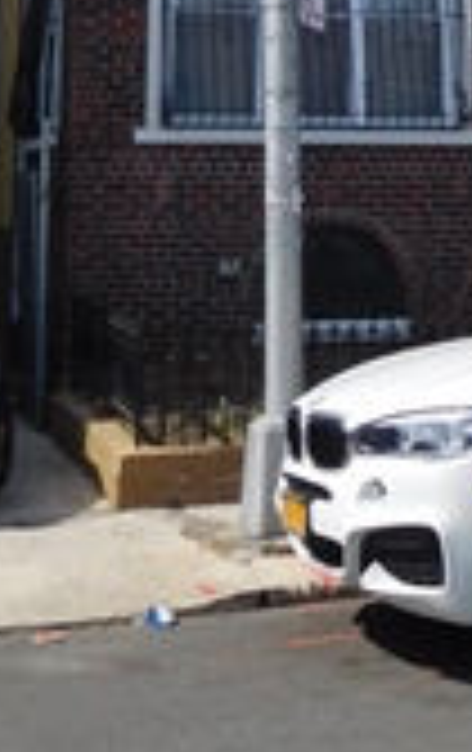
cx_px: 351
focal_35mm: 71
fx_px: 1455
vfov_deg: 27.0
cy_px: -36
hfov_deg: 18.3
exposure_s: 1/1250
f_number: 3.5
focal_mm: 5
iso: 125
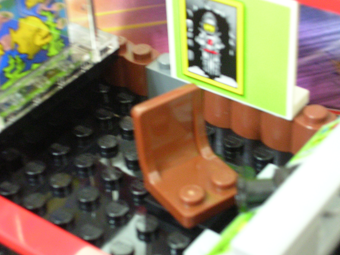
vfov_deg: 17.4
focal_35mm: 85
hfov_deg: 23.0
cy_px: 115
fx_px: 835
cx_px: 154
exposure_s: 1.5
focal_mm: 10.9
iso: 200
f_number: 3.7
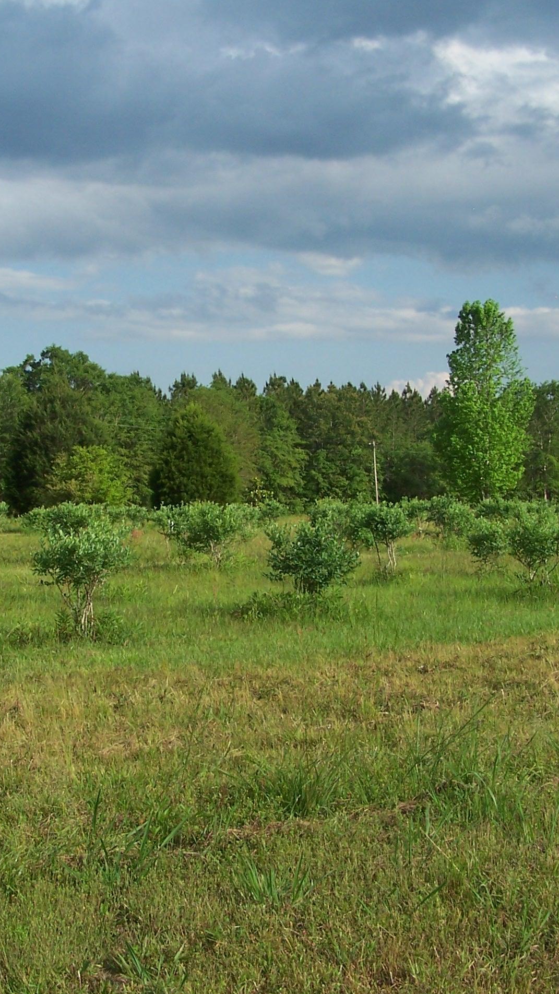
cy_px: 503
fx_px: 1476
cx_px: 251
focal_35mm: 56
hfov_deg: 21.4
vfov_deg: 37.2
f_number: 4
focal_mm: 6.3
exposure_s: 1/640
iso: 80
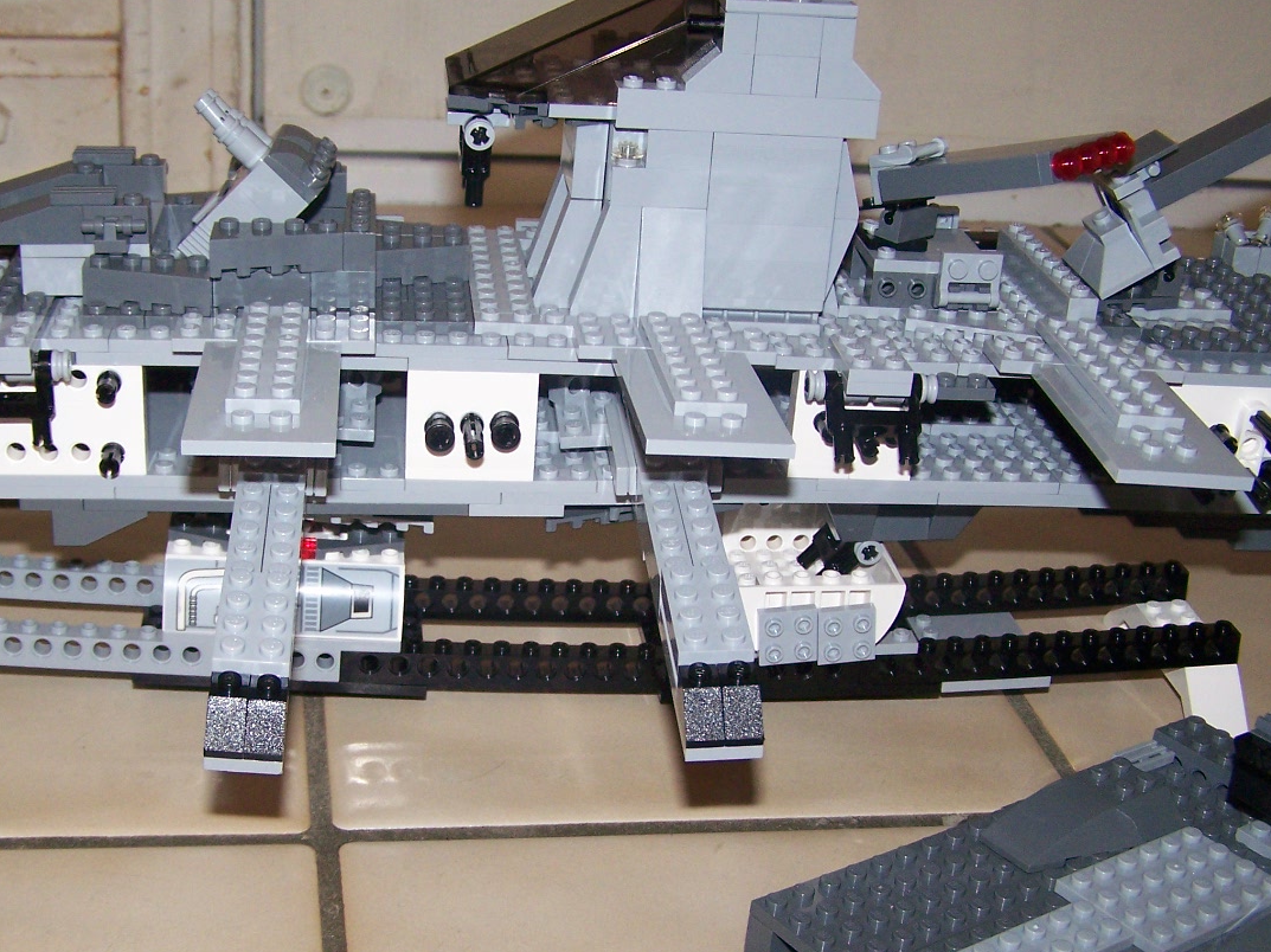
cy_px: 591
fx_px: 1945
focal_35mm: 53
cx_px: 543
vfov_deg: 27.4
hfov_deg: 36.1
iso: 160
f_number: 2.8
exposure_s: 1/60
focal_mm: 6.3
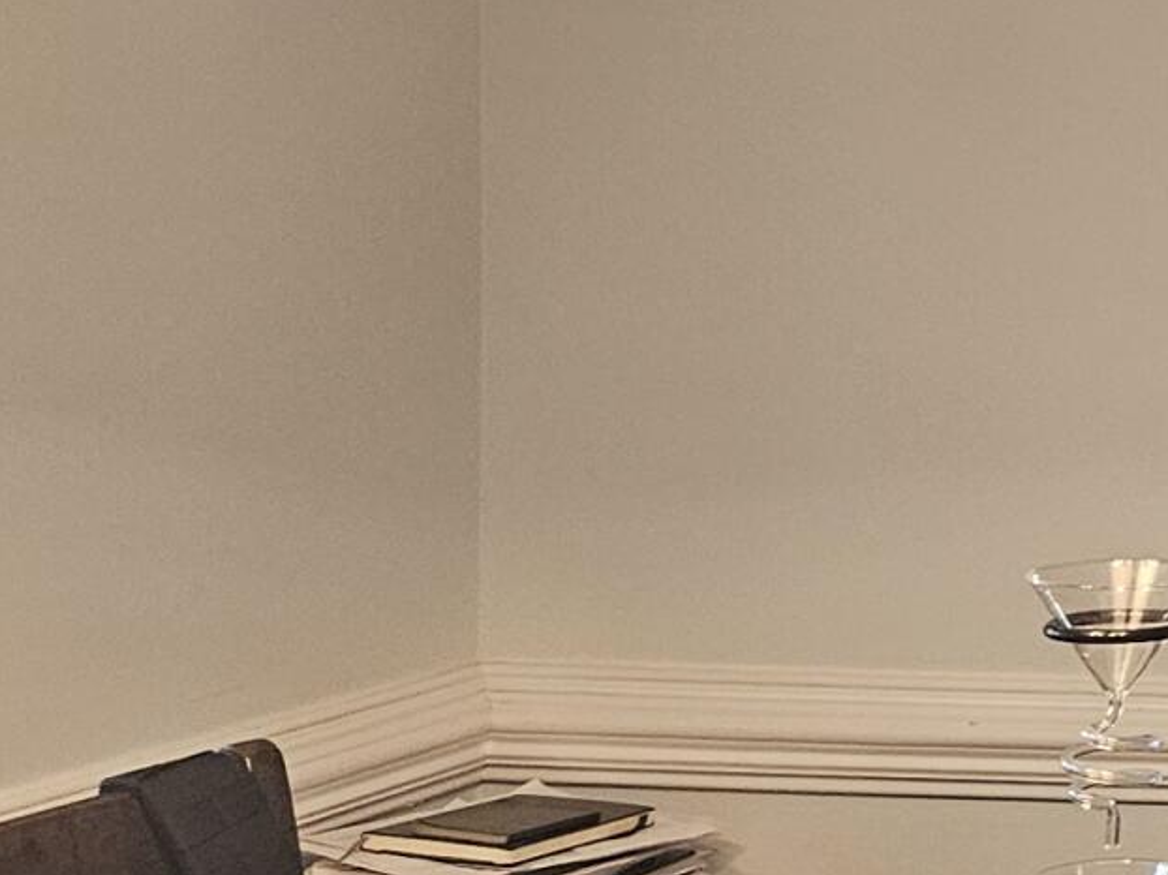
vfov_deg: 13.2
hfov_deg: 14.1
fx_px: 3744
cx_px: 2528
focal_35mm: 111
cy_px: 90
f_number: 1.8
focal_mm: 5.4
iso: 250
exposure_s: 1/120
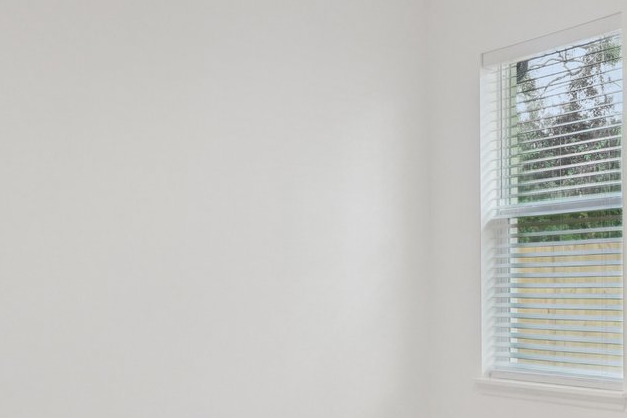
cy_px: 296
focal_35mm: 49
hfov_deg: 39.0
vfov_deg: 27.3
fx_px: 853
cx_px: 492
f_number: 8
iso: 500
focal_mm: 10
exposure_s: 1/30
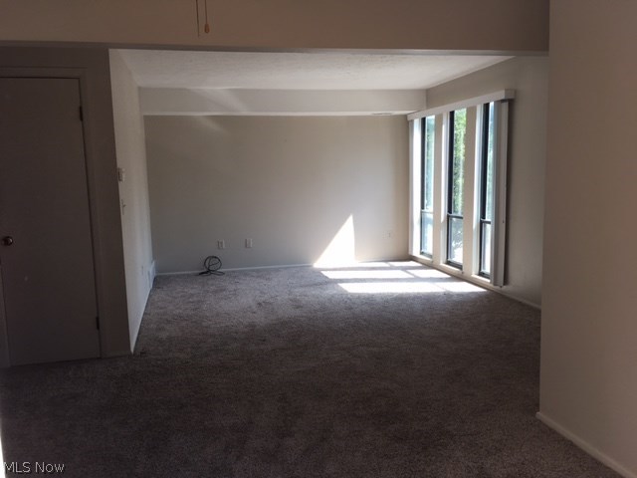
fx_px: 534
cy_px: 239
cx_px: 318
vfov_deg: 48.2
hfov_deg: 61.7
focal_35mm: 29
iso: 25
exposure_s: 1/128
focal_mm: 4.15
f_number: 2.2
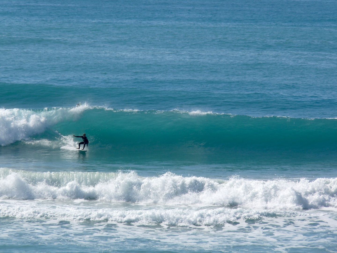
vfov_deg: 4.0
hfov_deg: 5.3
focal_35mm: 375
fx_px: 3651
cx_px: 168
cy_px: 126
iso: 100
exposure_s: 1/400
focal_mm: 66.7
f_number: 8
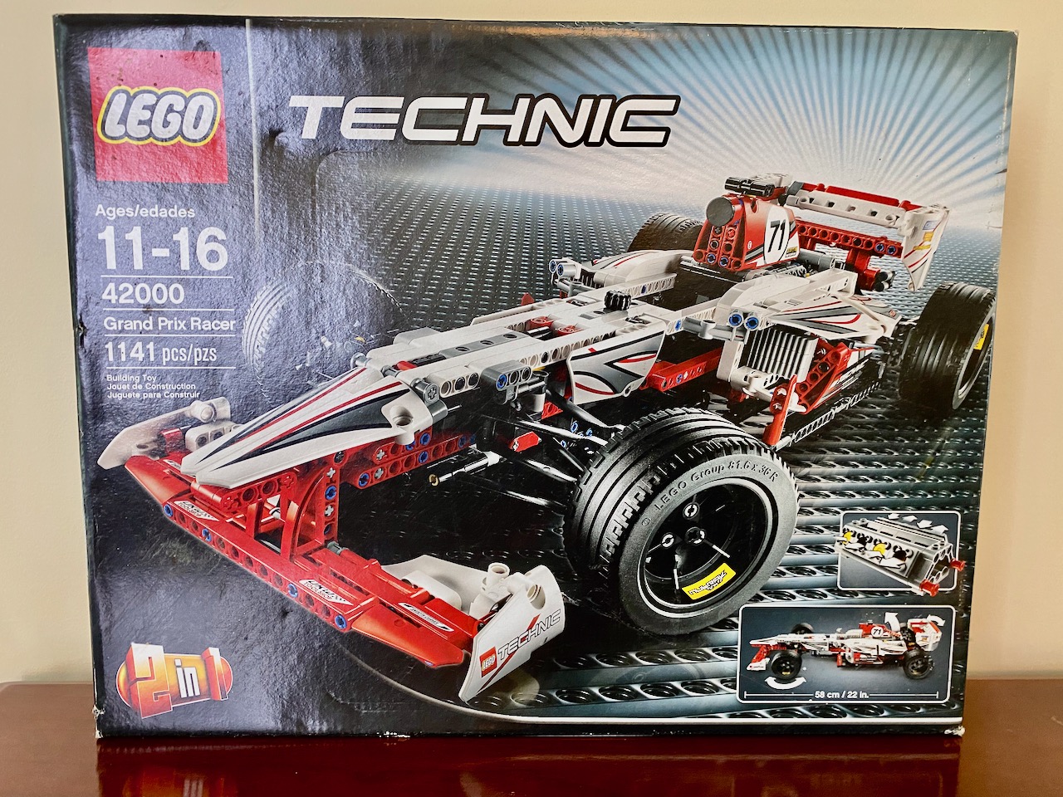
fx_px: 798
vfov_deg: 53.1
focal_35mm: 26
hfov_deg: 67.3
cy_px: 398
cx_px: 532
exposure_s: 1/60
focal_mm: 4.25
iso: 200
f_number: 1.8
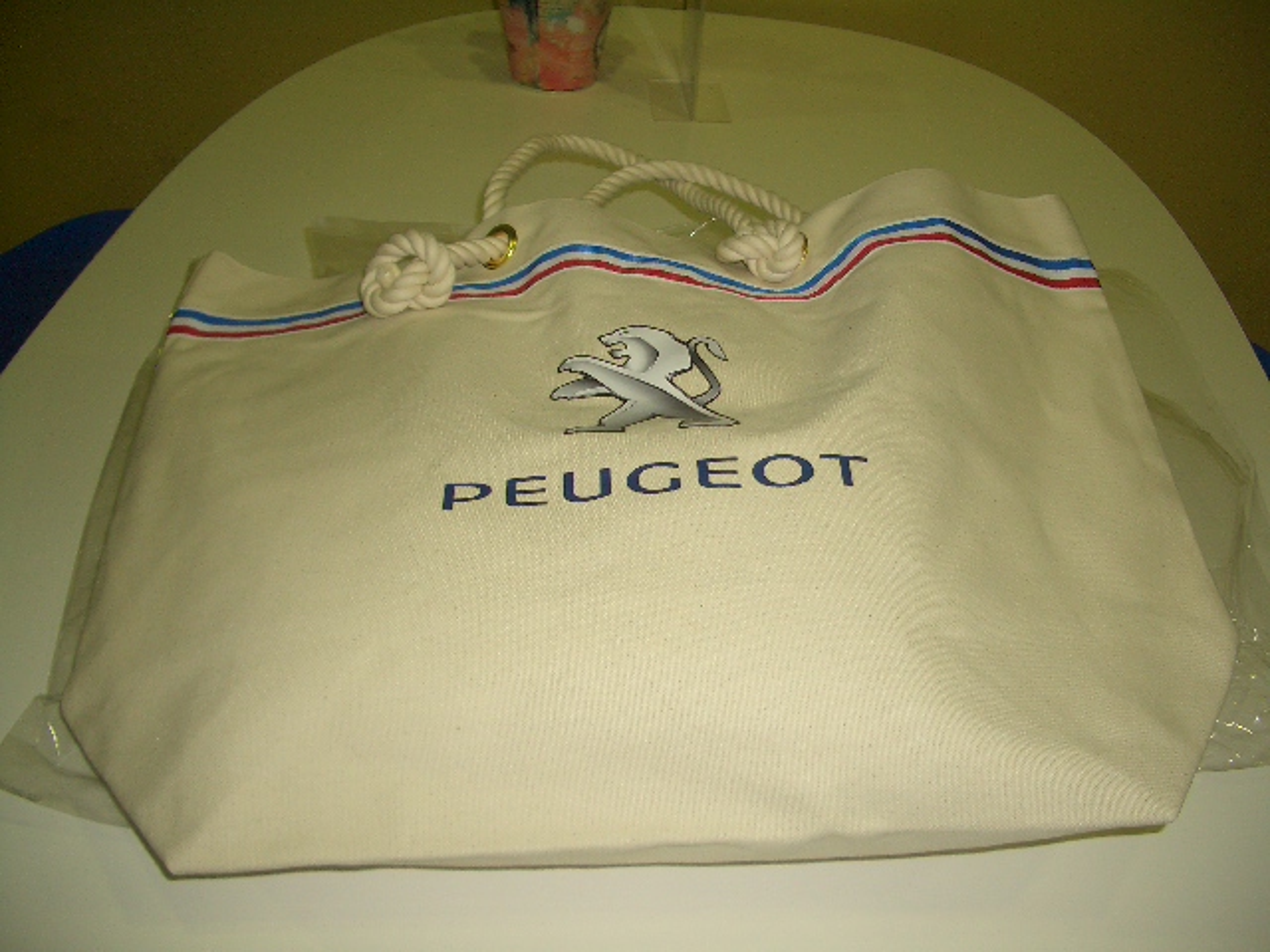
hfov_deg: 52.6
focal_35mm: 35
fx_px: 1284
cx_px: 635
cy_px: 476
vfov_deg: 40.7
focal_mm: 5.8
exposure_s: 1/60
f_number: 2.6
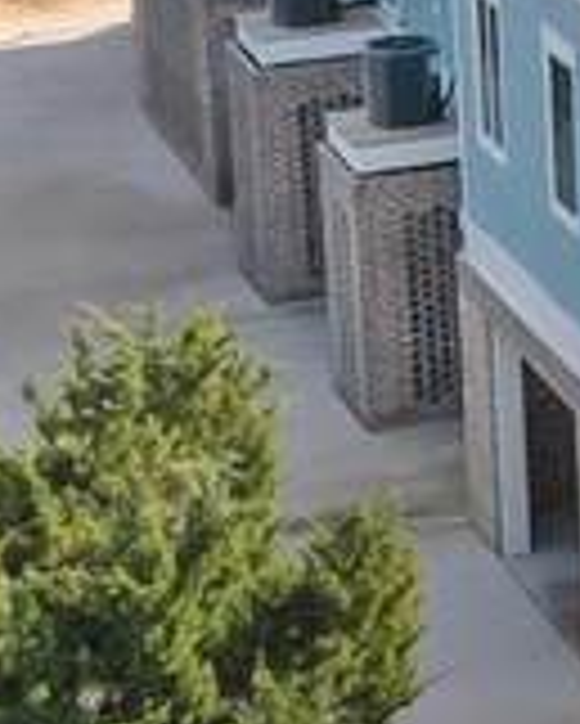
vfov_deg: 10.1
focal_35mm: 186
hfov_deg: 7.4
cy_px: -238
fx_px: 3987
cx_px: 1713
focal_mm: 4.5
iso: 100
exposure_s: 1/800
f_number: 2.8
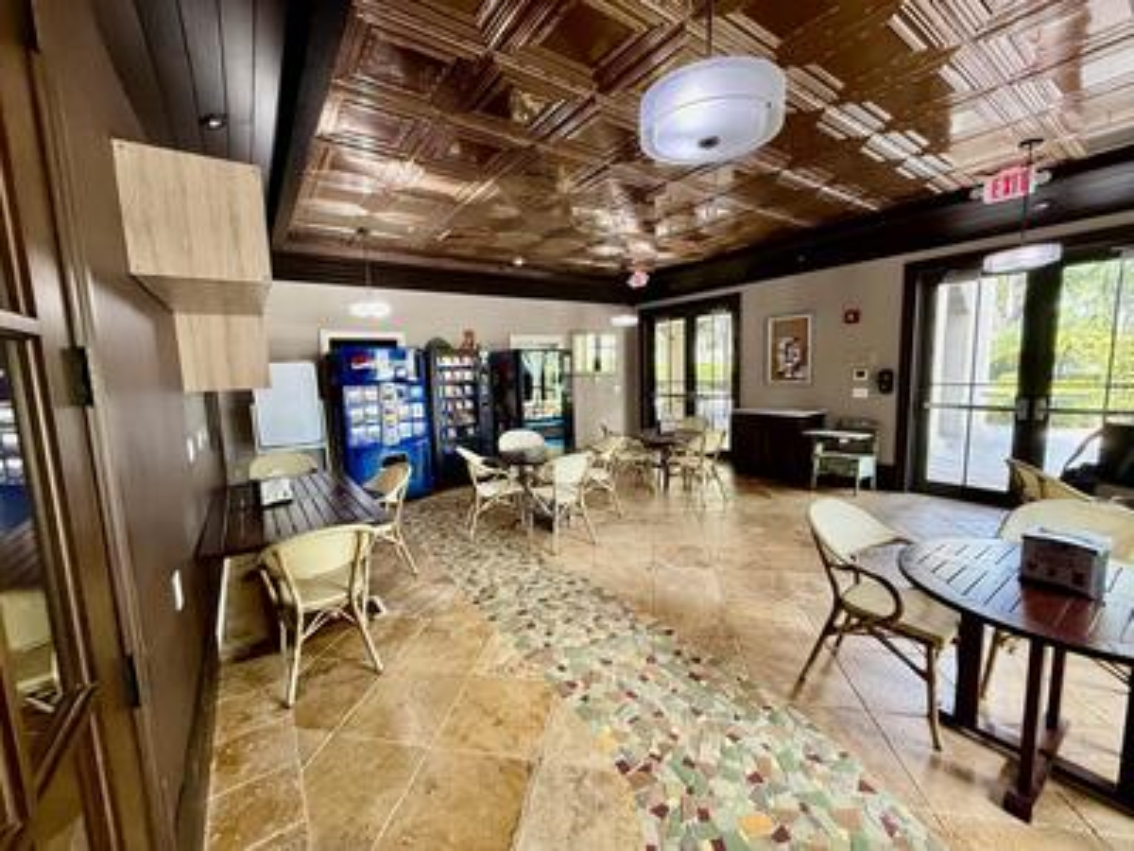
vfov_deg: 85.7
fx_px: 459
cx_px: 567
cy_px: 426
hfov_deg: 102.1
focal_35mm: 14
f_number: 2.2
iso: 400
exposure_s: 1/120
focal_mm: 2.22
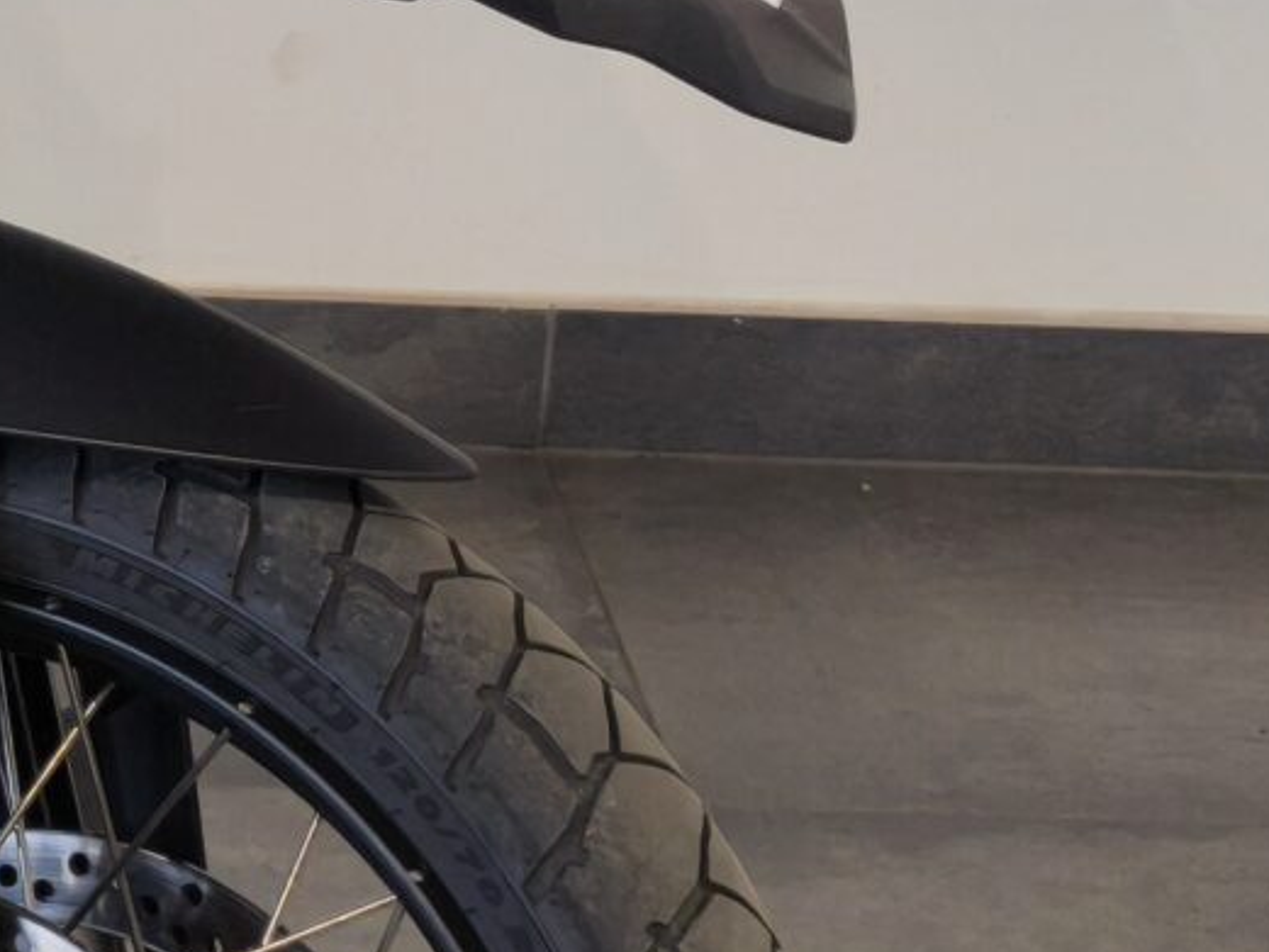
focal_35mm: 226
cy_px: -68
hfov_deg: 8.3
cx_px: -1269
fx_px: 8287
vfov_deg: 6.5
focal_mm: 6.57
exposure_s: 1/100
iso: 64
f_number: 1.6
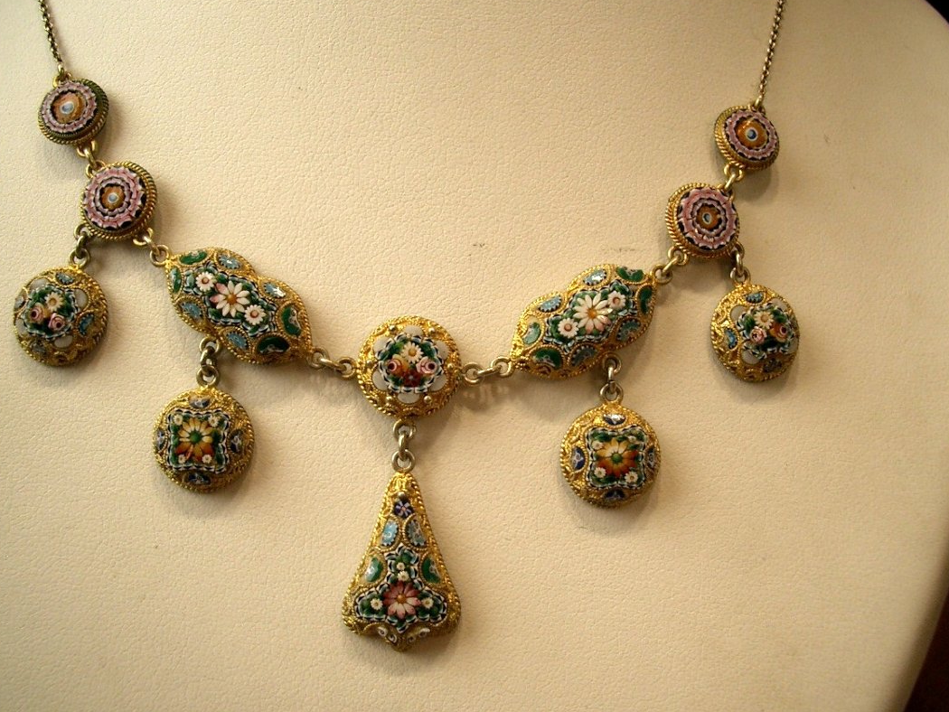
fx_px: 1097
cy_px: 382
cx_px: 456
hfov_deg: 46.8
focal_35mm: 40
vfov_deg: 36.0
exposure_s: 1/60
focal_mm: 5.8
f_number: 2.6
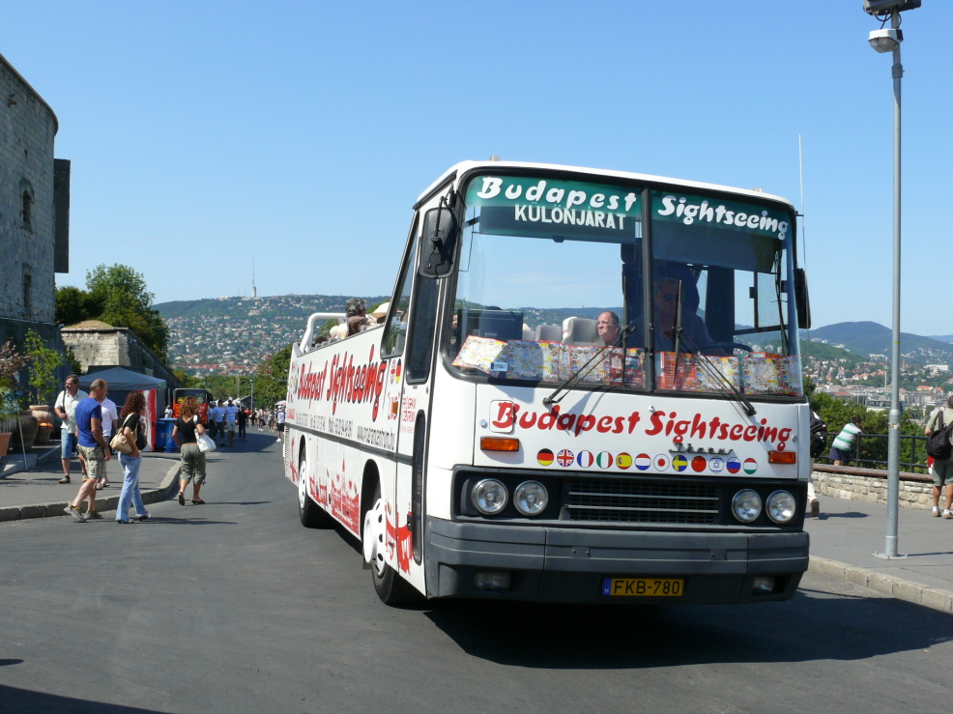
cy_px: 380
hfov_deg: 47.9
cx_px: 449
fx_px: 1073
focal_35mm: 39
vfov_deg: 36.8
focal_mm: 7.4
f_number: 5.6
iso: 100
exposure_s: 1/400
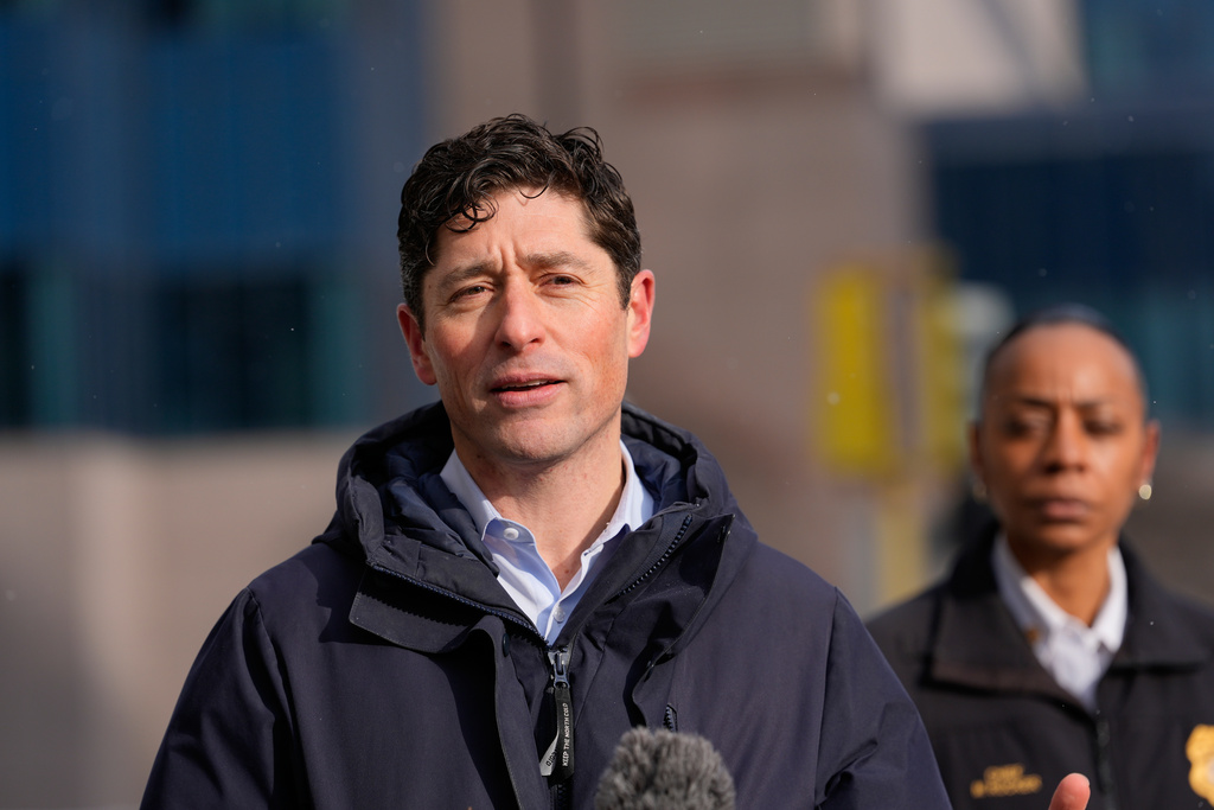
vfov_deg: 9.2
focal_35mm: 150
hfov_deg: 13.7
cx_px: 607
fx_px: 5059
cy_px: 405
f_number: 3.2
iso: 250
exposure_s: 1/3200
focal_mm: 150
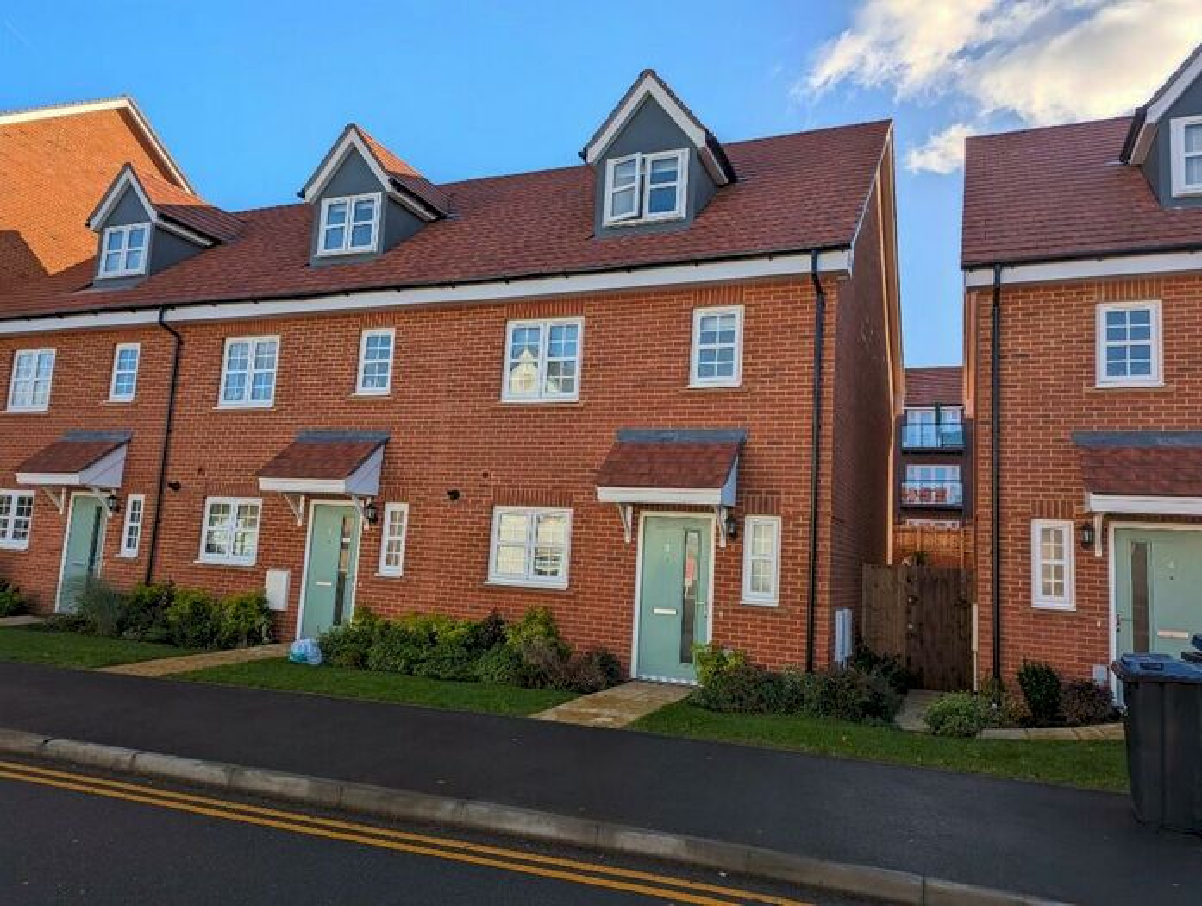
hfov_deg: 71.5
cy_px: 453
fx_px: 835
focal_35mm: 24
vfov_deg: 56.9
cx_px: 601
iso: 47
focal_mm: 6.81
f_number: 1.85
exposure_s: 1/2632
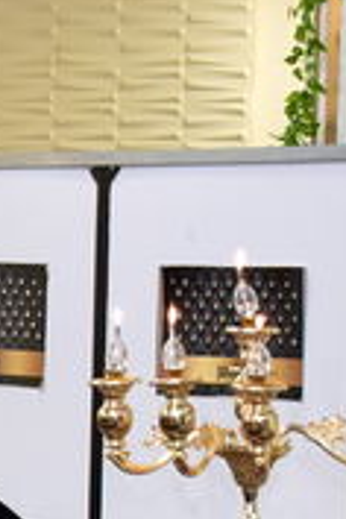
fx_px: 4339
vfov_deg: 6.8
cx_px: -595
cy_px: 717
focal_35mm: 301
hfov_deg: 4.4
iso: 1600
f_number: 3.5
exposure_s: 1/250
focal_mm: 38
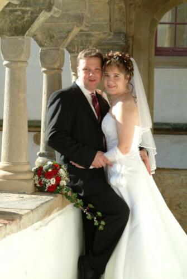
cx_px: 94
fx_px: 769
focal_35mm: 99
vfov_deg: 20.6
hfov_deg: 13.9
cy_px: 140
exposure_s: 1/125
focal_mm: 66
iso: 100
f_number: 5.6
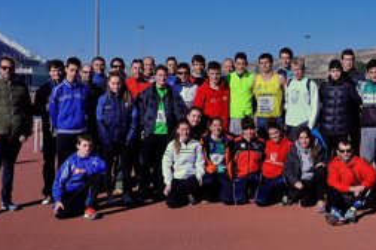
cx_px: 251
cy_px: 98
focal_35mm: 57
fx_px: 595
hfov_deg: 34.8
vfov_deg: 23.7
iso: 400
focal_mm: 24
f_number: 8
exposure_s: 1/3000
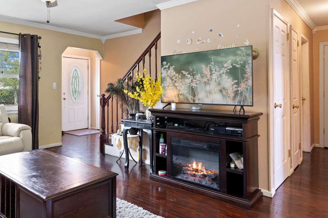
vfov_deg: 47.7
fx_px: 246
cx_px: 100
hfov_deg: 65.0
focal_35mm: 27
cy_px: 92
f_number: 7.1
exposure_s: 1/10
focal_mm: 16
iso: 1000
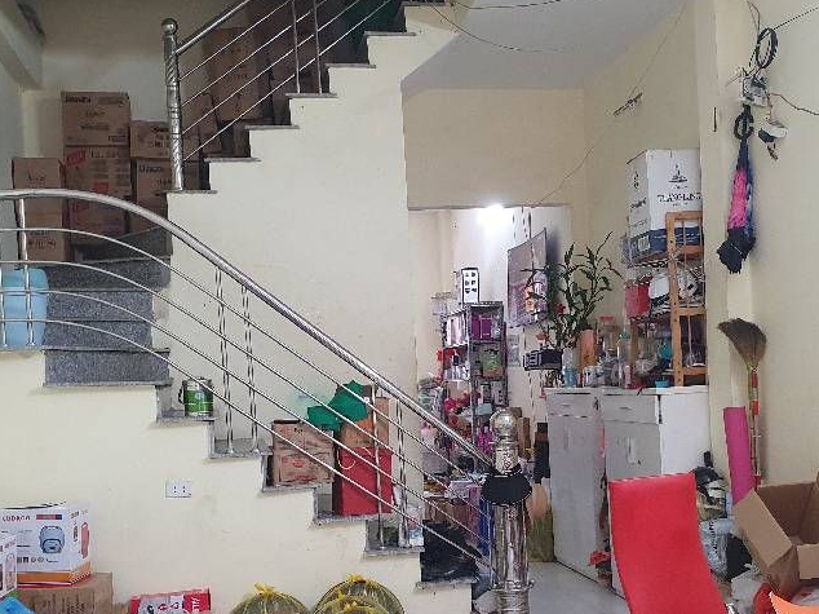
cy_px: 406
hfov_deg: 44.8
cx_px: 450
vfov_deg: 34.0
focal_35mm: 42
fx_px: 993
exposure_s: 1/50
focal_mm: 4.32
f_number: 2.4
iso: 250
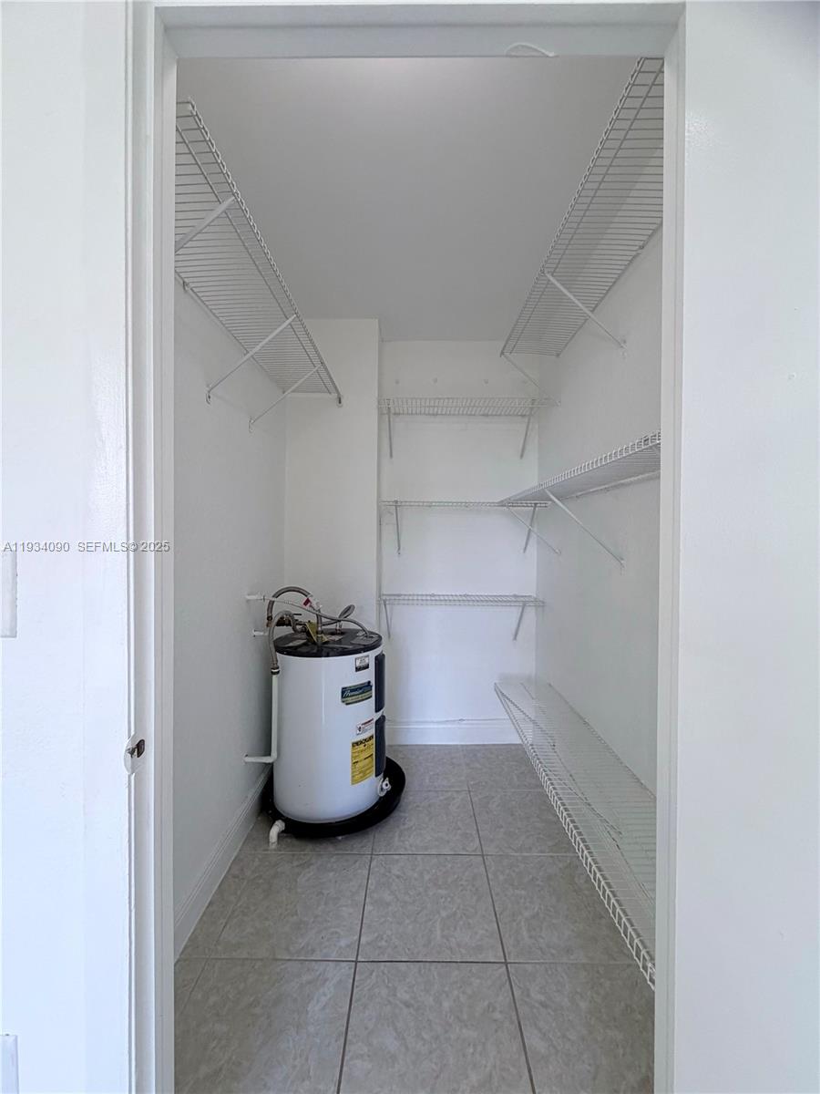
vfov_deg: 102.1
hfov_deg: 85.7
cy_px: 547
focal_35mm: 14
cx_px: 410
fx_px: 442
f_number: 2.2
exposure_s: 1/120
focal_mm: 2.22
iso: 250
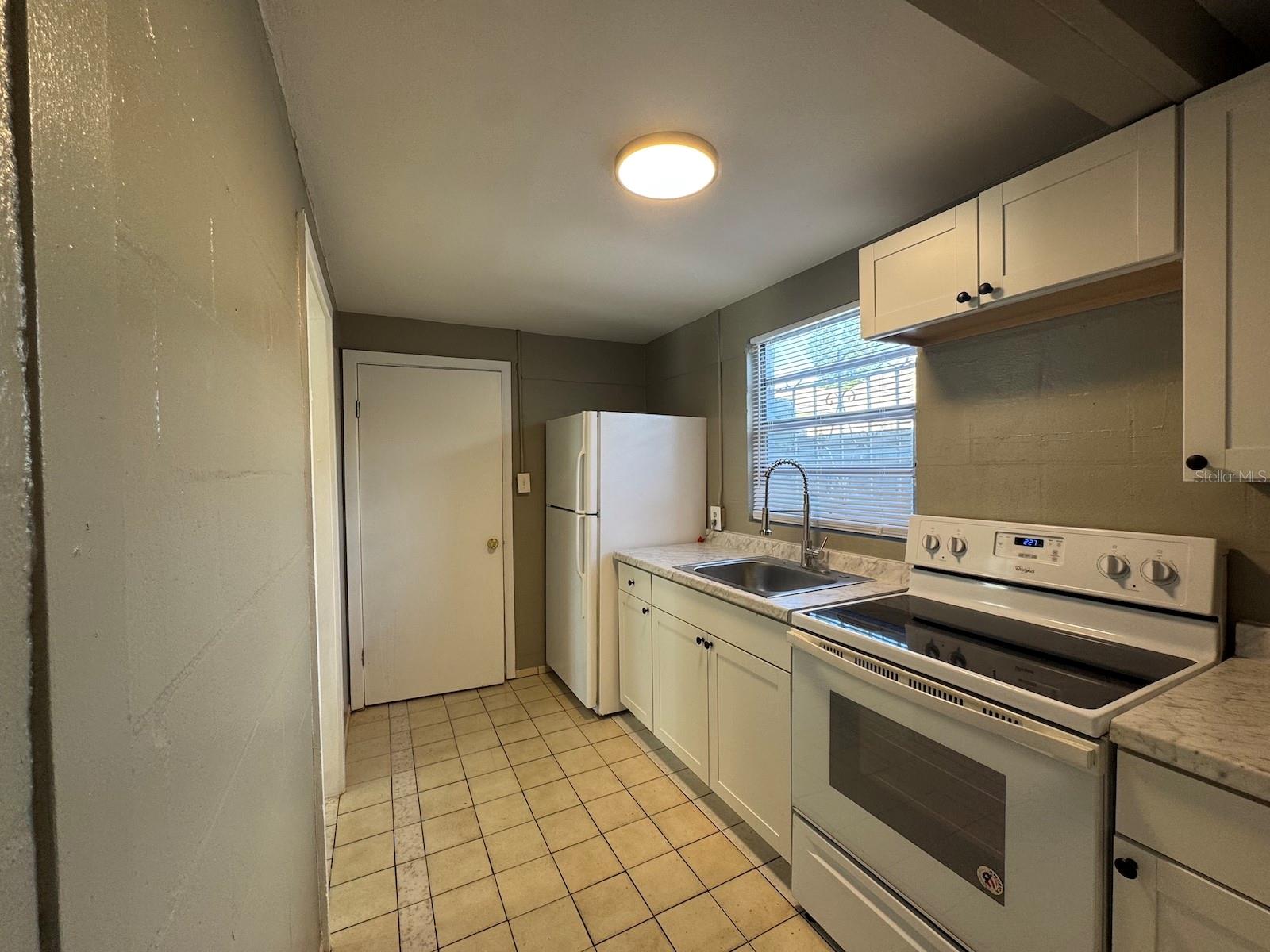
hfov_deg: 102.1
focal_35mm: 14
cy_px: 476
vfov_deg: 85.7
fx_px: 514
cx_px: 635
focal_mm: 2.22
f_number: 2.2
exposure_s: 1/120
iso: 125
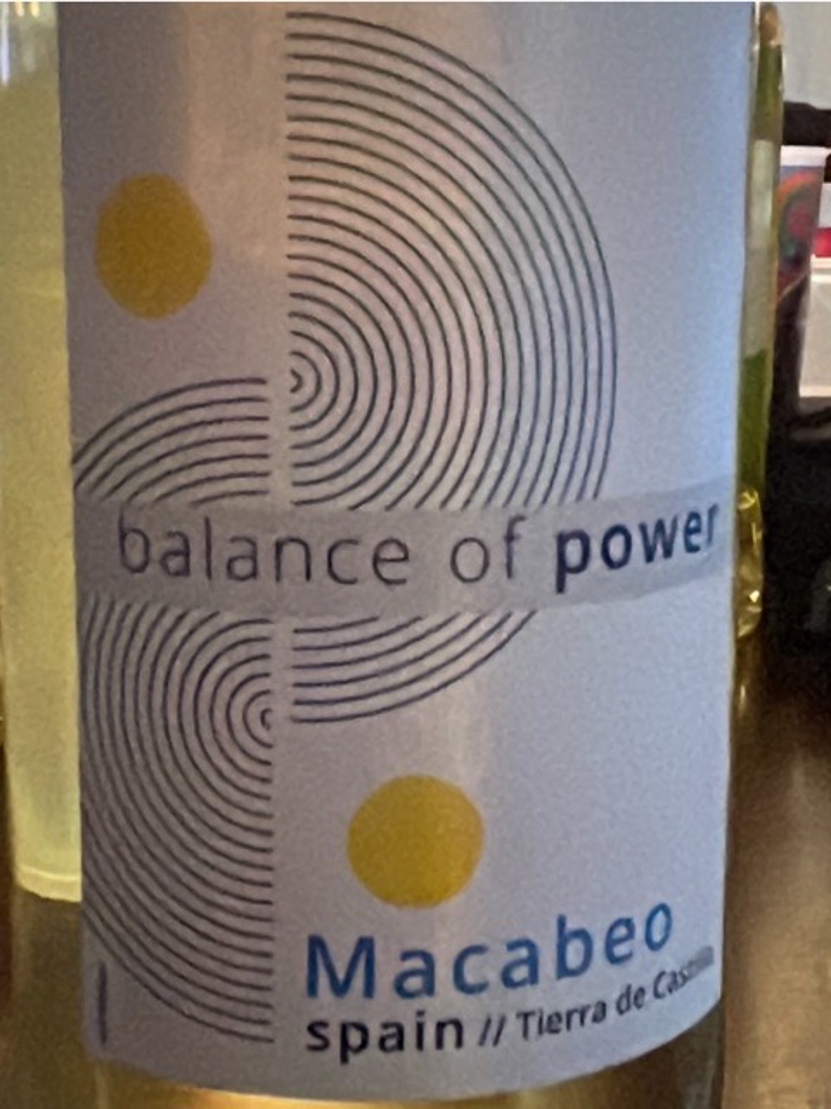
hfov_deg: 46.8
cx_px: 416
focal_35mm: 30
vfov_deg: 60.0
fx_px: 960
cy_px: 554
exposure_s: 1/40
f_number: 2.4
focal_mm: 1.54
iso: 1600
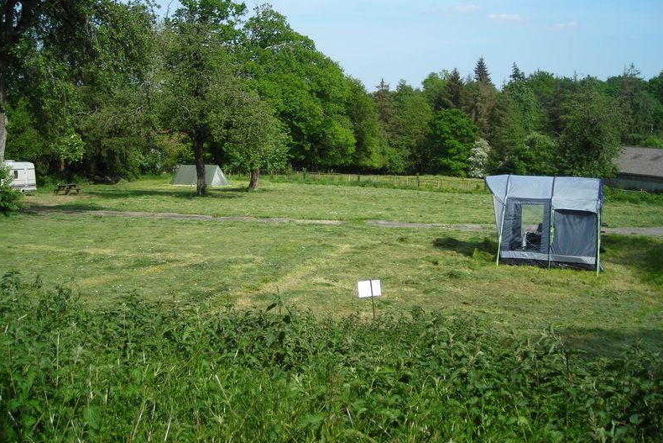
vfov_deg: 33.4
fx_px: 737
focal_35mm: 40
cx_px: 332
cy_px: 192
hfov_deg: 48.5
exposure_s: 1/530
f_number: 3.2
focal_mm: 6.3
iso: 50
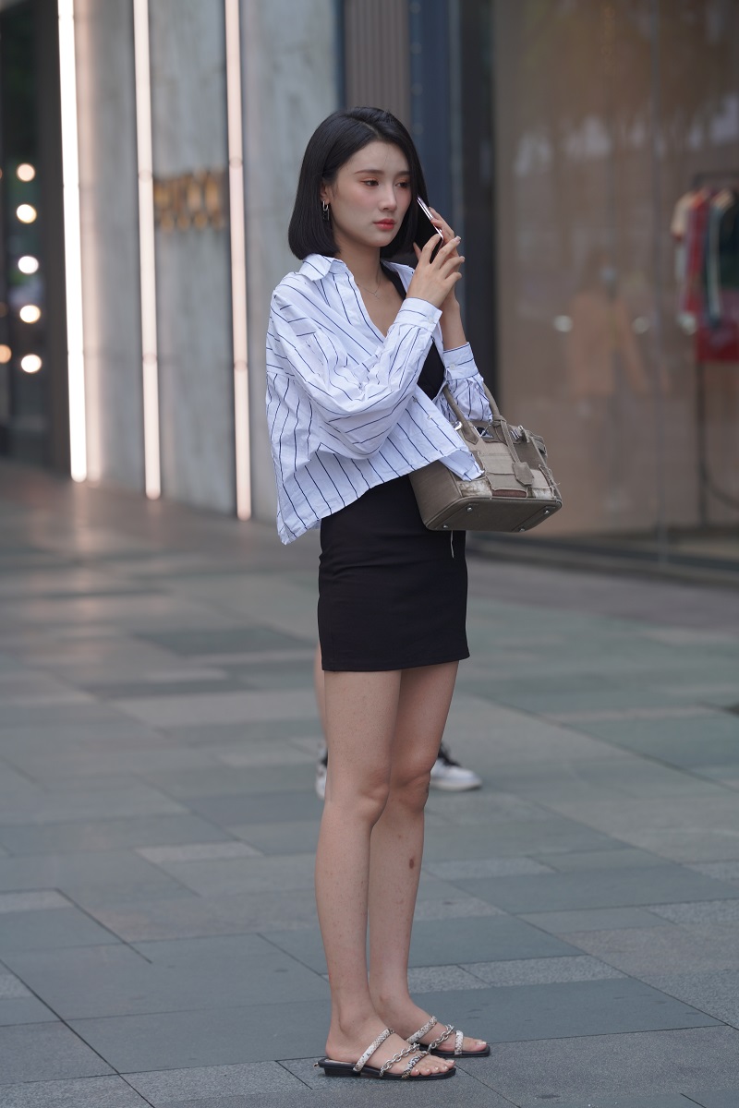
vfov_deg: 15.2
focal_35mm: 135
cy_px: 554
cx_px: 370
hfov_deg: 10.2
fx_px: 4157
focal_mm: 135
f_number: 3.5
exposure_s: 1/500
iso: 250
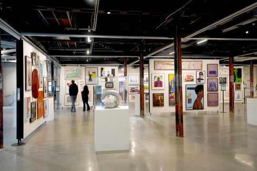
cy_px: 86
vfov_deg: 38.9
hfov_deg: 55.8
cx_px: 128
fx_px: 243
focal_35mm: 34
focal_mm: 34
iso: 1600
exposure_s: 1/40
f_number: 8
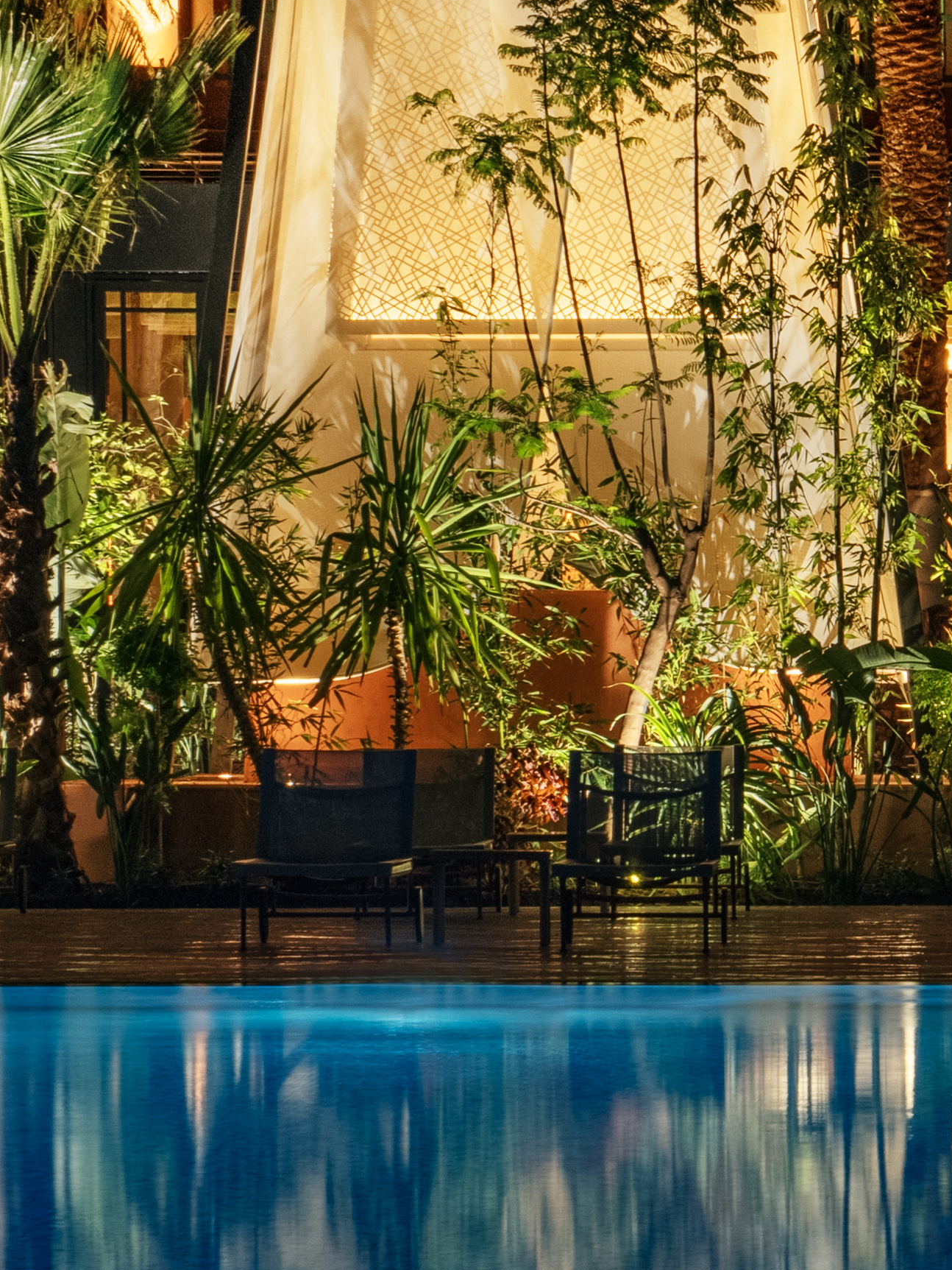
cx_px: 1389
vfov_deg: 8.6
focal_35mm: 230
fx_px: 8433
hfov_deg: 6.4
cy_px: 595
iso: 200
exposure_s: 2
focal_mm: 50
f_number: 13
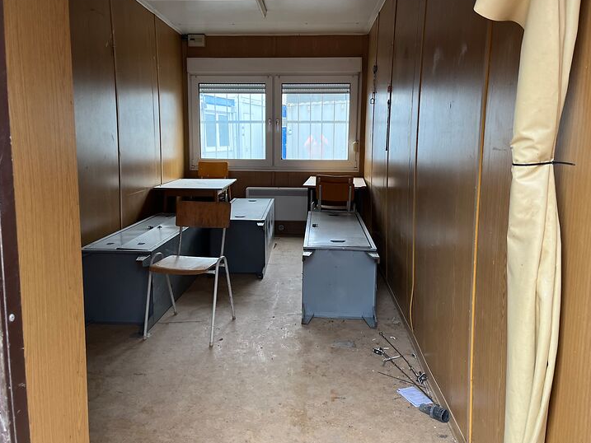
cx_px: 274
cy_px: 208
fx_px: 495
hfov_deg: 61.6
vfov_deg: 48.2
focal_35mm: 29
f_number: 1.6
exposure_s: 1/121
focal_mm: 5.1
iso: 125
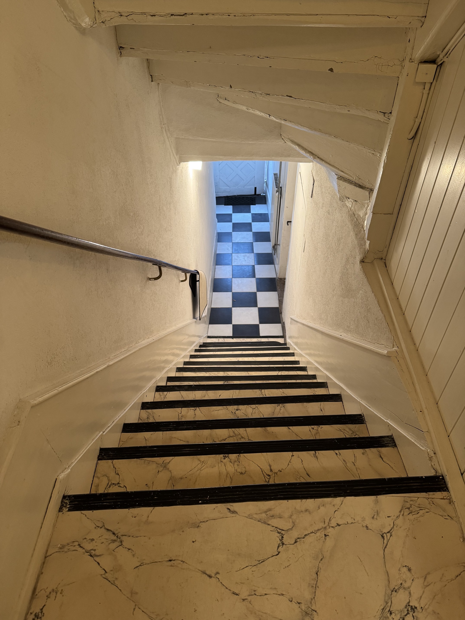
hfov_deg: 56.8
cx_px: 232
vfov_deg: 71.6
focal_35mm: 24
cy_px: 310
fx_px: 430
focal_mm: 6.76
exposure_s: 1/50
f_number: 1.78
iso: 320
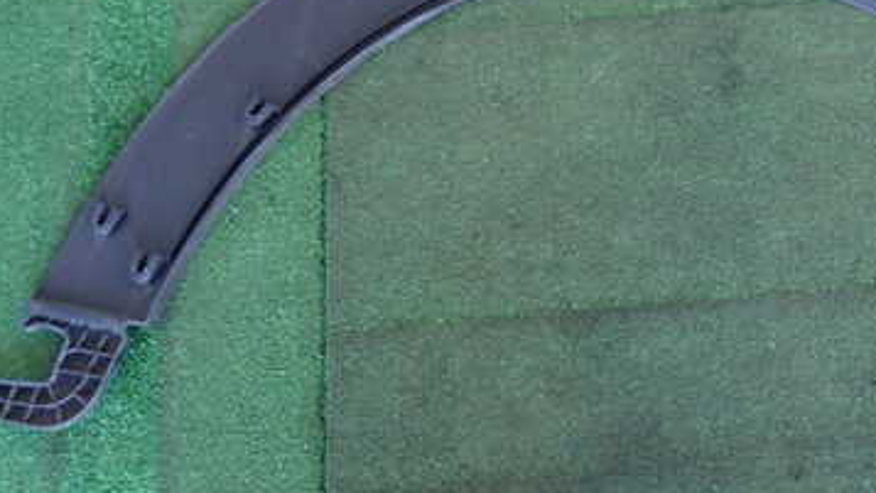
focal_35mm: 66
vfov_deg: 18.2
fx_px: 1533
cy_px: 125
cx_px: 648
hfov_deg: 31.4
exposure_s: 1/40
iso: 320
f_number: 2.5
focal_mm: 6.37
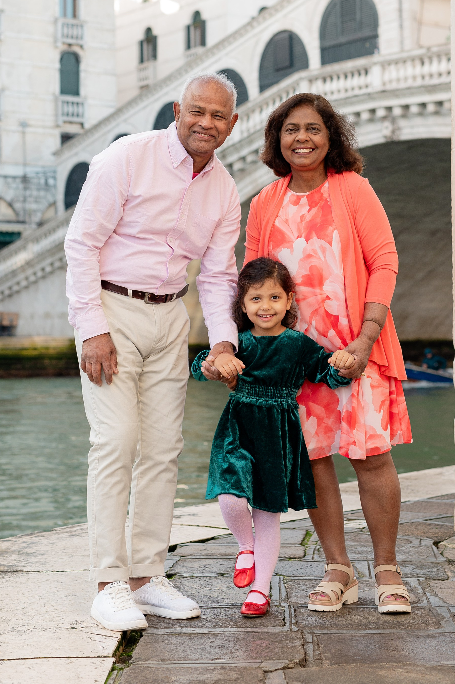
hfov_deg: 18.2
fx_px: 1423
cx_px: 194
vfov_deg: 26.8
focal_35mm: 75
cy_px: 210
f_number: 3.5
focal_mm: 50
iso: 250
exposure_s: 1/400
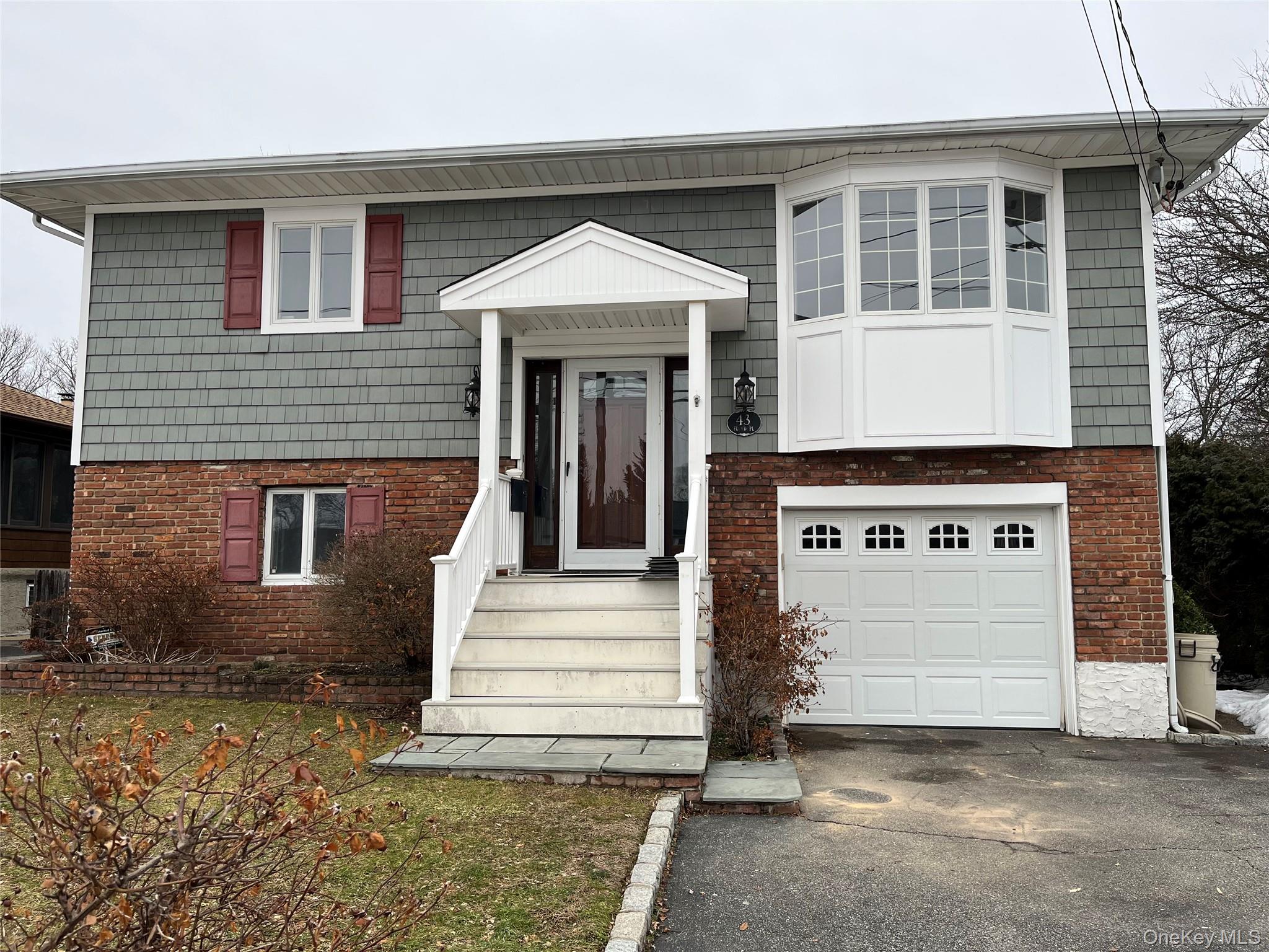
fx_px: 953
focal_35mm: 26
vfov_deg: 53.1
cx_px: 634
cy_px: 476
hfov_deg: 67.3
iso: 50
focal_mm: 5.1
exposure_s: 1/487
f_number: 1.6
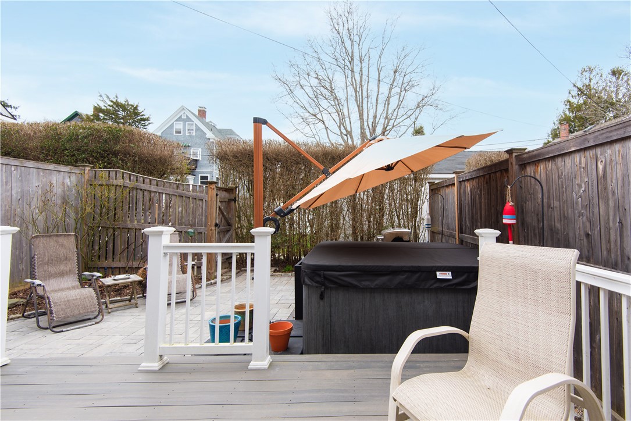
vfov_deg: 73.8
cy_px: 210
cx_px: 316
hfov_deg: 96.7
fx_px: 281
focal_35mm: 16
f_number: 4
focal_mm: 16
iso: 250
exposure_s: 1/800
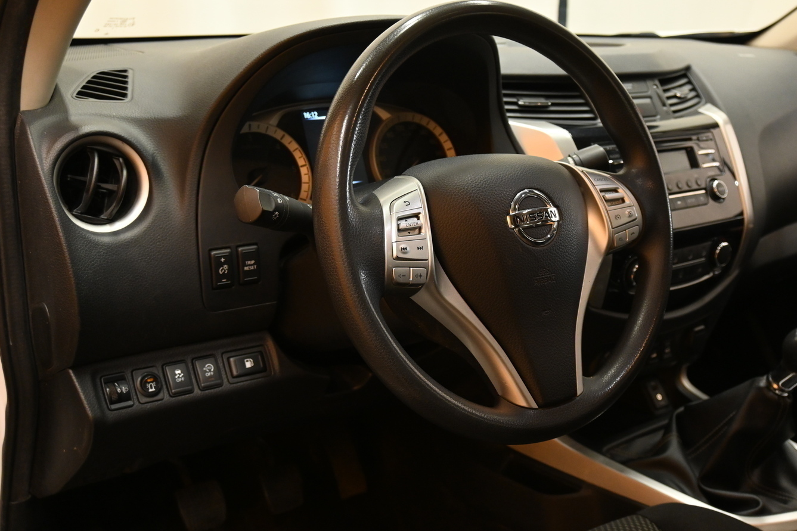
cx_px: 469
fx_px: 906
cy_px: 245
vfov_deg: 32.7
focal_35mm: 41
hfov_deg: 47.3
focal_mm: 22.5
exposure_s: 1/40
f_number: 4
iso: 1250
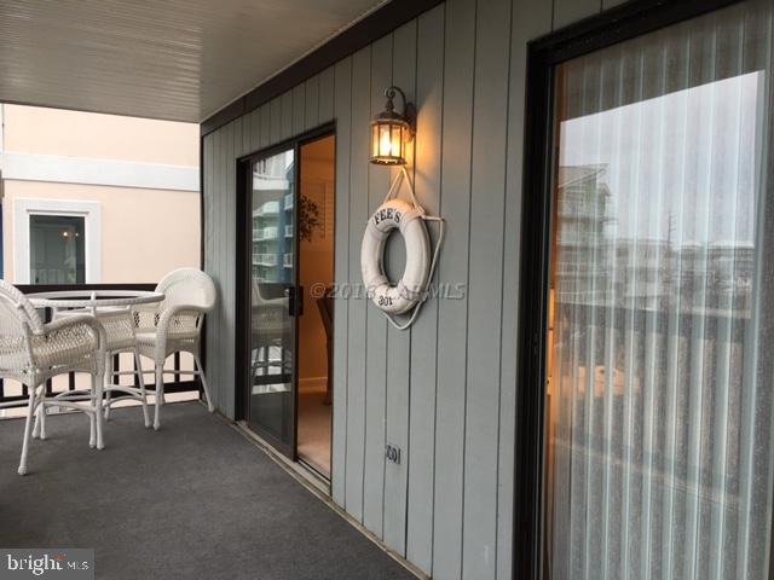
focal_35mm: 29
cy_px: 290
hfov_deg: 61.7
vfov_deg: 48.2
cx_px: 387
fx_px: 648
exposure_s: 1/40
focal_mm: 4.15
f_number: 2.2
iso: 25
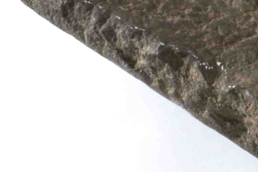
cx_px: 399
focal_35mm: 379
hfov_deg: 5.4
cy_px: -26
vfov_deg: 3.6
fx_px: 2713
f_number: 32
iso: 200
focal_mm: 60
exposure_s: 1/2
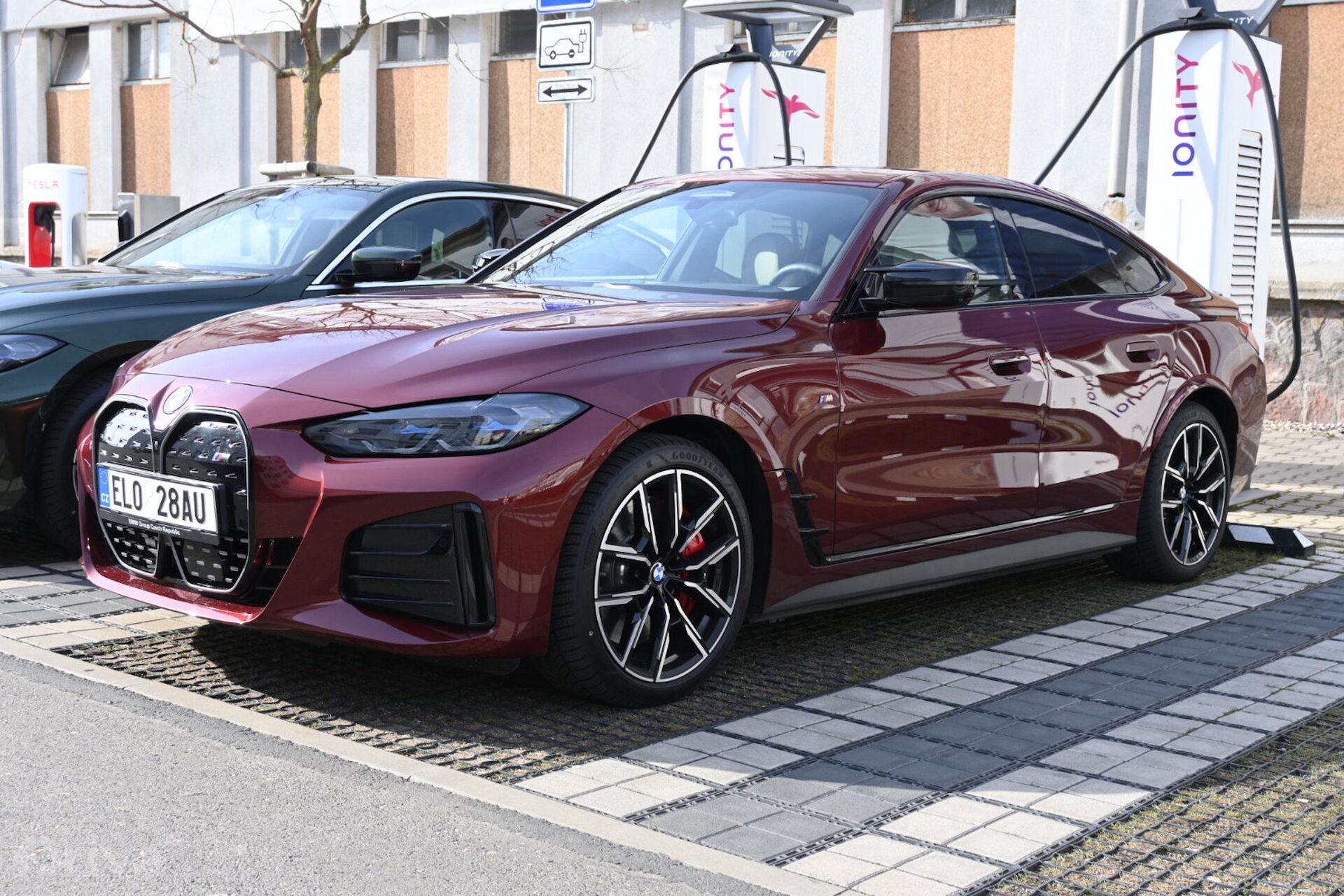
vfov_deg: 30.8
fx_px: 1624
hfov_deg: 45.0
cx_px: 672
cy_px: 448
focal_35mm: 44
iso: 180
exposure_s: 1/250
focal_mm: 29
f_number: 5.6
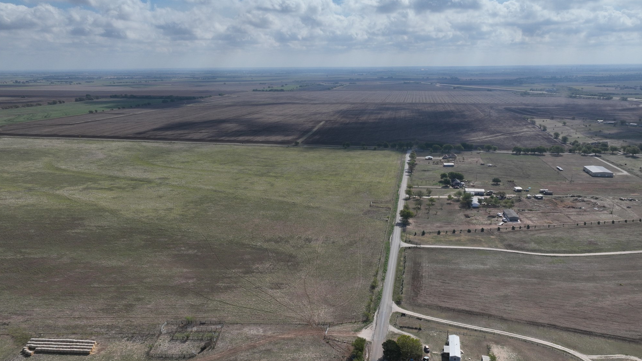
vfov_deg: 42.6
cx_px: 329
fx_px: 460
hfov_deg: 69.8
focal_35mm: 27
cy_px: 227
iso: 100
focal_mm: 12.29
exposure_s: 1/2000
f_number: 5.6
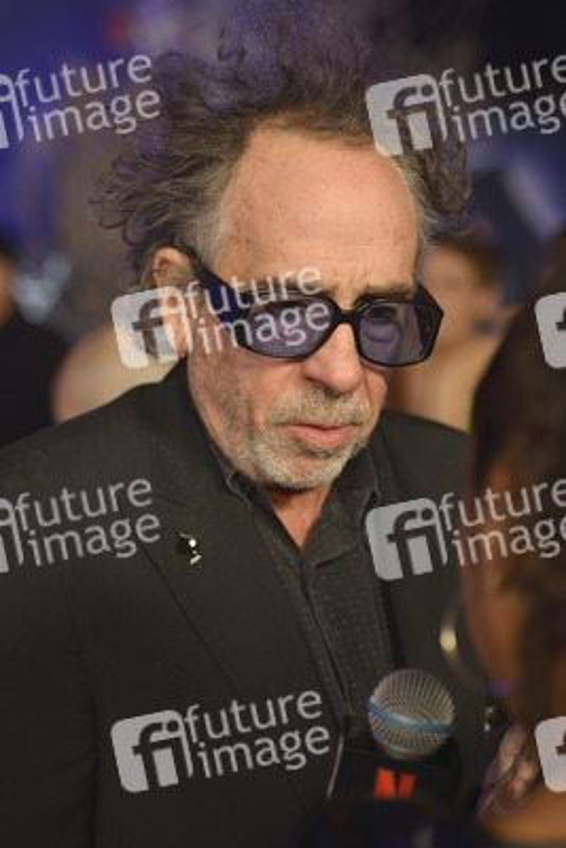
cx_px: 283
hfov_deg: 16.7
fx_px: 1932
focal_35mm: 82
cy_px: 424
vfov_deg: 24.8
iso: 500
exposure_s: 1/250
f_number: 3.5
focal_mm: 82
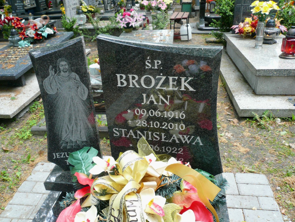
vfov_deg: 48.2
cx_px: 142
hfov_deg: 61.6
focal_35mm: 29
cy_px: 113
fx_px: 247
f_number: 2.8
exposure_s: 1/60
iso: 100
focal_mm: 4.6
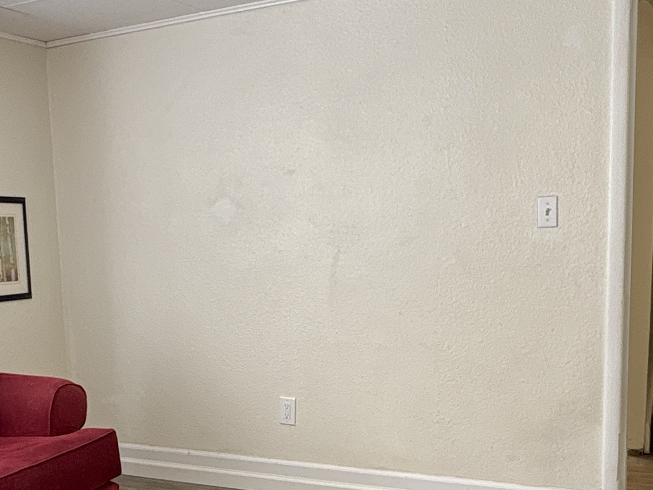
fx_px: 924
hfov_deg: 38.6
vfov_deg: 29.1
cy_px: 379
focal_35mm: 49
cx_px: 234
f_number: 2.2
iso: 80
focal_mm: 2.22
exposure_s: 1/99
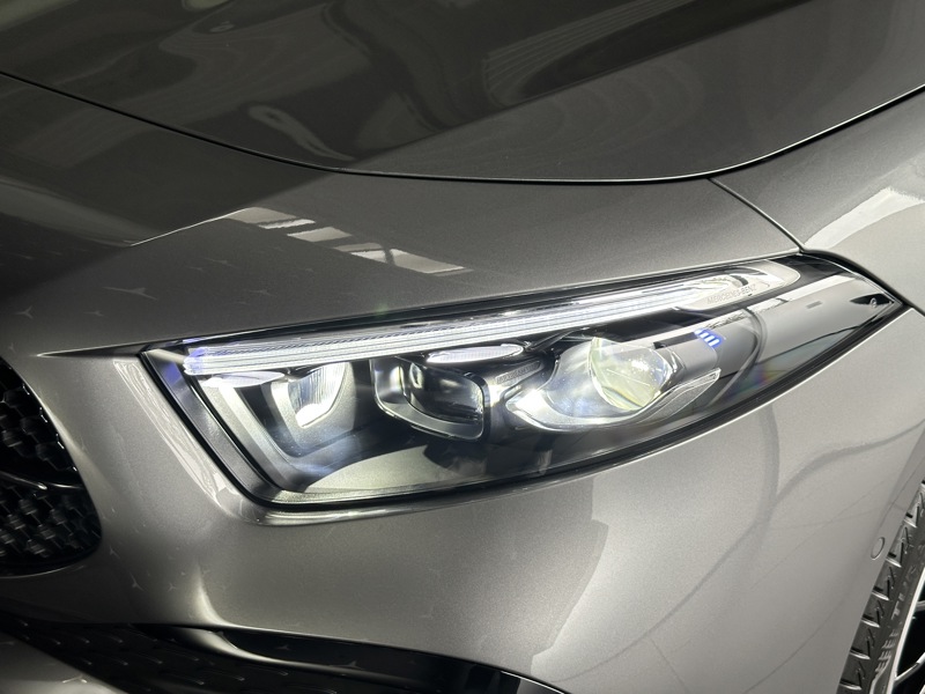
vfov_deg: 30.3
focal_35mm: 48
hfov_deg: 39.7
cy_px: 347
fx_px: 1283
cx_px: 462
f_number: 1.78
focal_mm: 6.86
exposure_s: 1/81
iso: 100
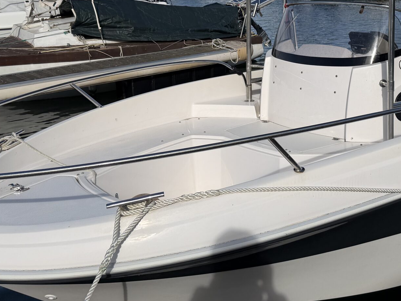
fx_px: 579
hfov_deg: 37.5
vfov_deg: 28.5
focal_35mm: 50
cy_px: 59
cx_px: 283
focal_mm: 6.76
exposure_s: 1/8130
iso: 80
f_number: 1.78
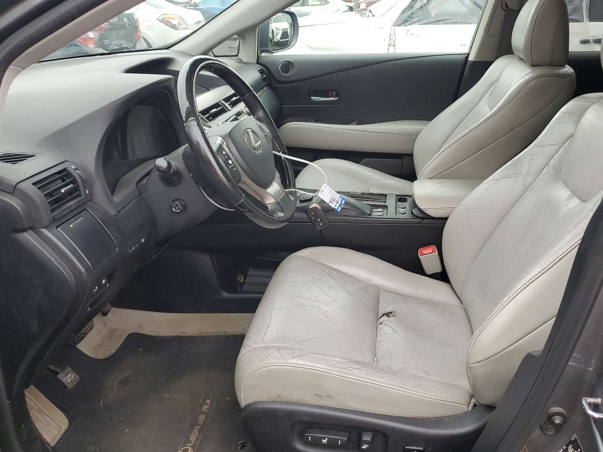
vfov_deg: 49.7
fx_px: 488
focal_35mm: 28
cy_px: 228
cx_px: 321
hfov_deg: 63.4
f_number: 1.5
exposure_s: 1/196
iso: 50
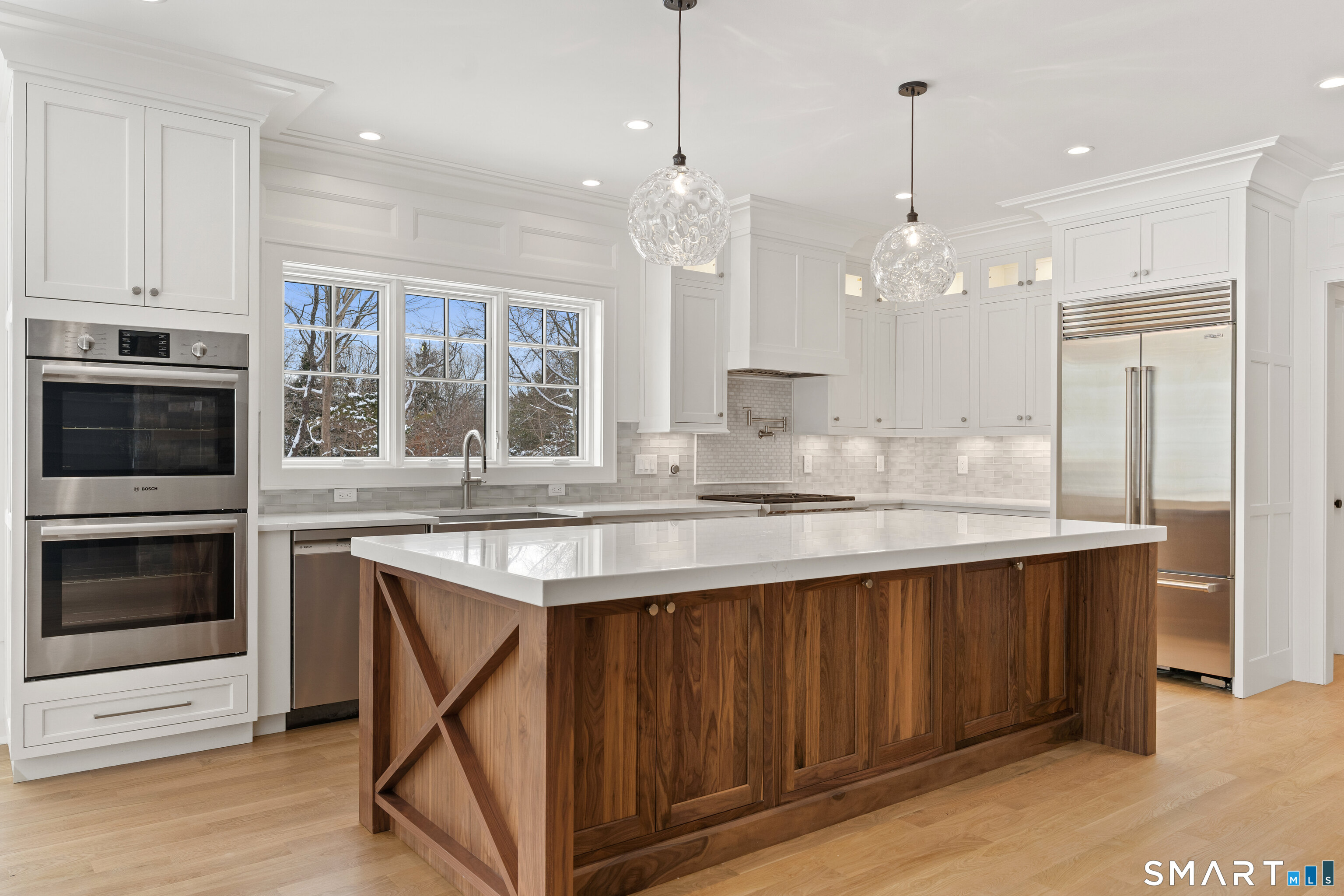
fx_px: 896
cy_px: 448
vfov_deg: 53.1
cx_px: 672
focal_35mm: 24
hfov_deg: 73.7
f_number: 8
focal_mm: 24
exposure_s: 1/20
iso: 320
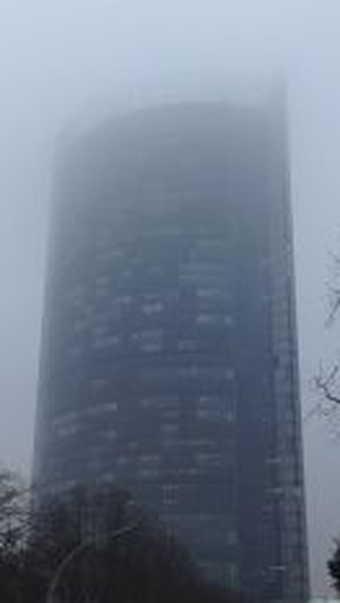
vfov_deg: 36.0
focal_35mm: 58
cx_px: 149
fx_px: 927
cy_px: 326
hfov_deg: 20.8
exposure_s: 1/436
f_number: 2.4
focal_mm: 4.12
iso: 50
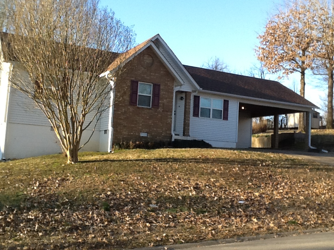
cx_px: 167
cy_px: 125
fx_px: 425
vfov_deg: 32.9
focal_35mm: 44
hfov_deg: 42.9
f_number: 2.4
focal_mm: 2.03
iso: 40
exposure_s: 1/287
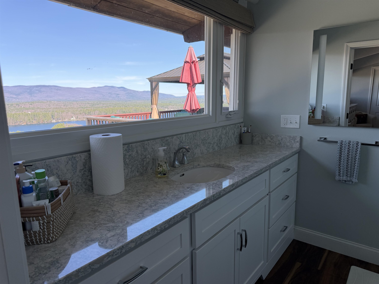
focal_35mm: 24
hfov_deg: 71.6
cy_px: 142
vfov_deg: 56.8
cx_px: 190
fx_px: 263
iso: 100
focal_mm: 6.76
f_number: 1.78
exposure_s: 1/849
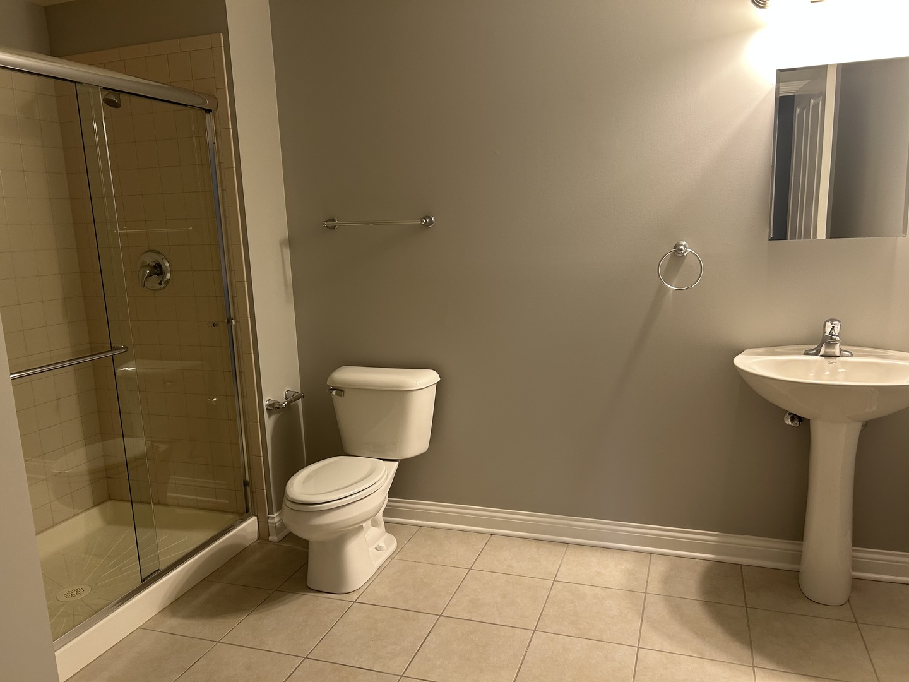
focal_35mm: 26
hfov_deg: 67.3
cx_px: 454
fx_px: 683
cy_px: 341
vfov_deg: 53.1
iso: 100
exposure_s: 1/60
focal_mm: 5.7
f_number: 1.5
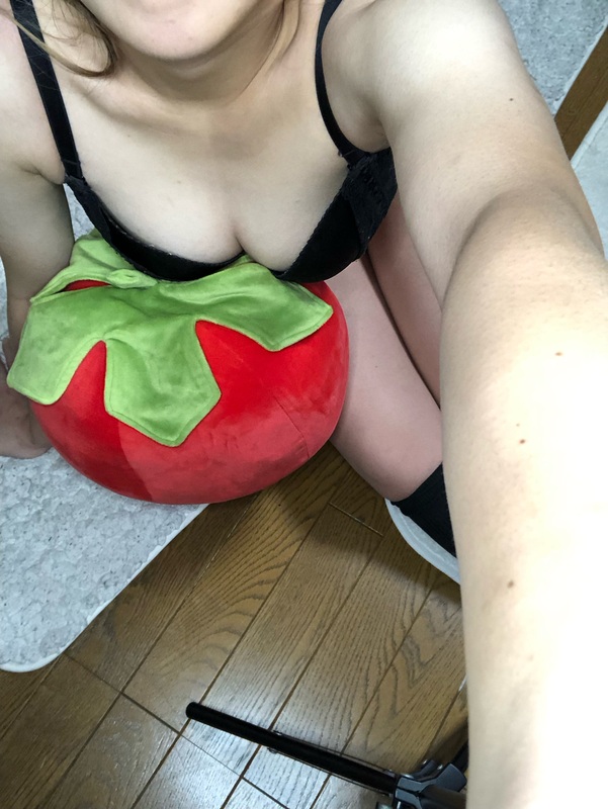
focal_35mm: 32
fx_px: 749
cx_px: 304
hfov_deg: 44.2
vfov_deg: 56.8
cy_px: 404
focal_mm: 2.87
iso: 250
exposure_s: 1/60
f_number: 2.2
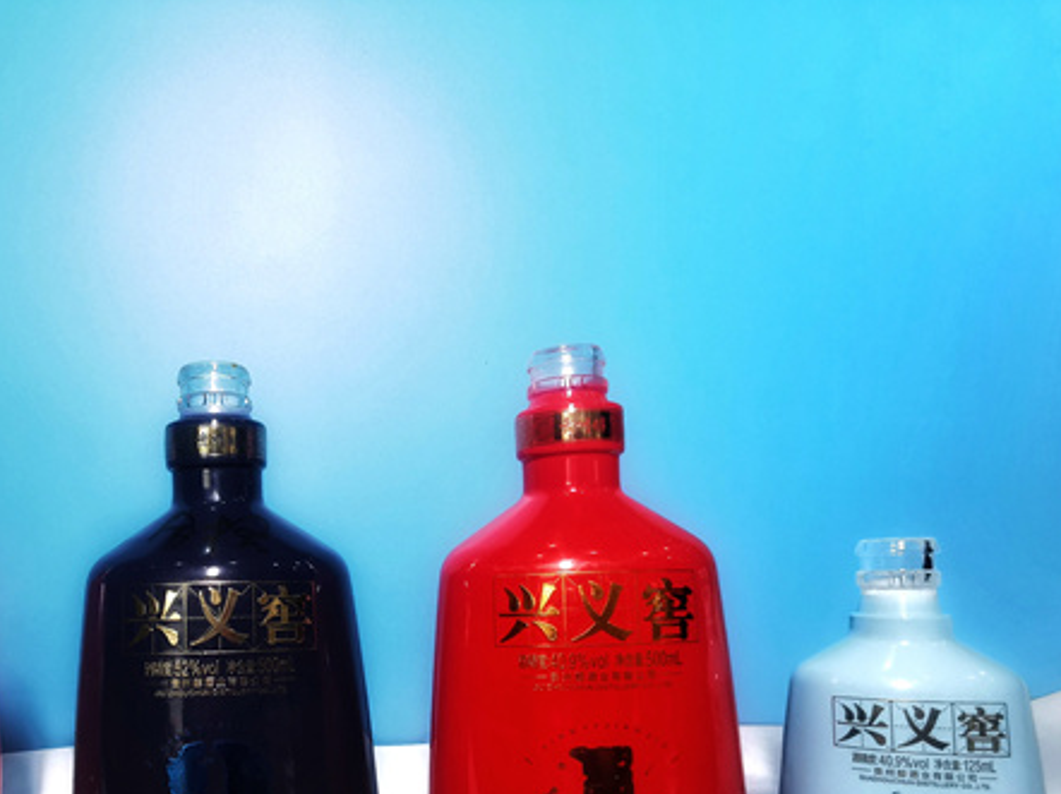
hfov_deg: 67.1
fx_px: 766
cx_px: 334
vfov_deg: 53.1
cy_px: 565
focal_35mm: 25
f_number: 2.2
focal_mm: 2.26
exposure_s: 1/33.3
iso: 160
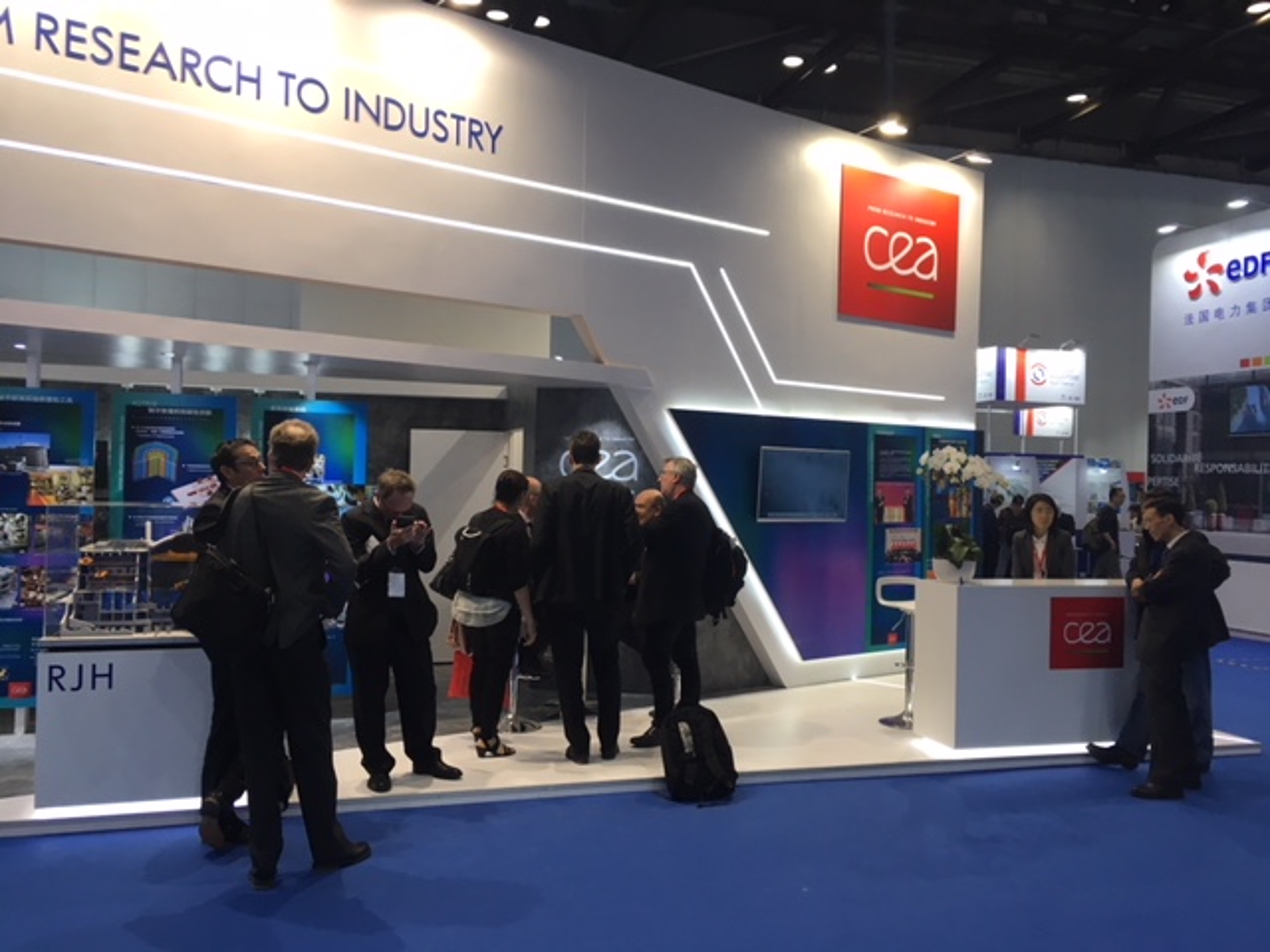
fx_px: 1064
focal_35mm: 29
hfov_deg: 61.7
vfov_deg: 48.2
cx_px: 635
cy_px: 476
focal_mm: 4.15
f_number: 2.2
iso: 32
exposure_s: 1/33
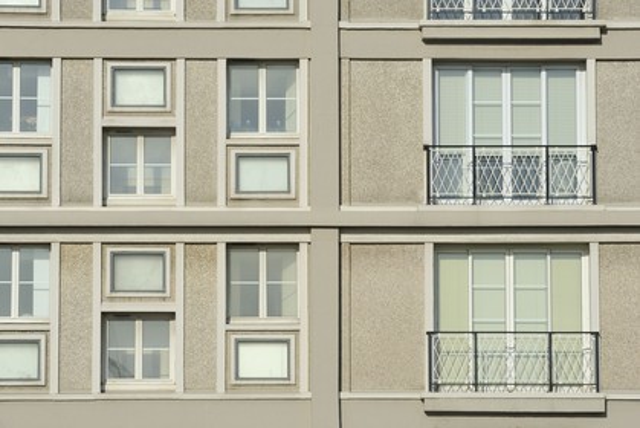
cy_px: 214
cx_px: 320
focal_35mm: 180
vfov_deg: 7.6
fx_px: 3202
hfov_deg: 11.4
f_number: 14
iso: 200
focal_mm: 180
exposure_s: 1/250
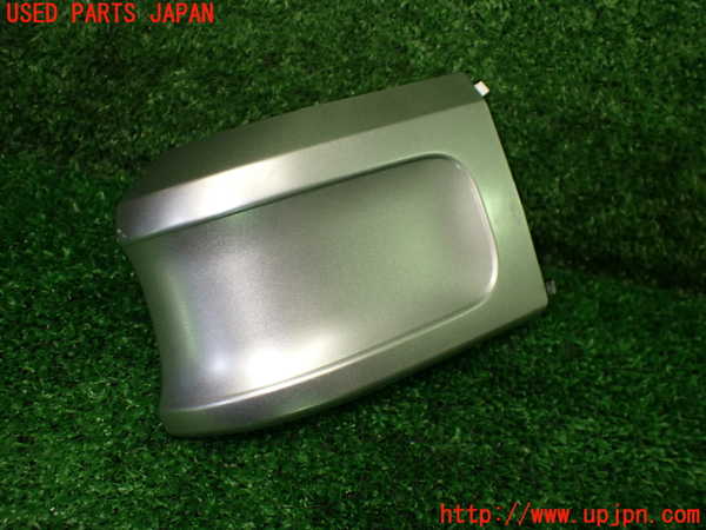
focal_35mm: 30
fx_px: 612
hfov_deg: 60.0
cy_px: 265
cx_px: 353
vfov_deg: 46.8
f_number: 2.3
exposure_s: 1/125
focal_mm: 5.4
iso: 200
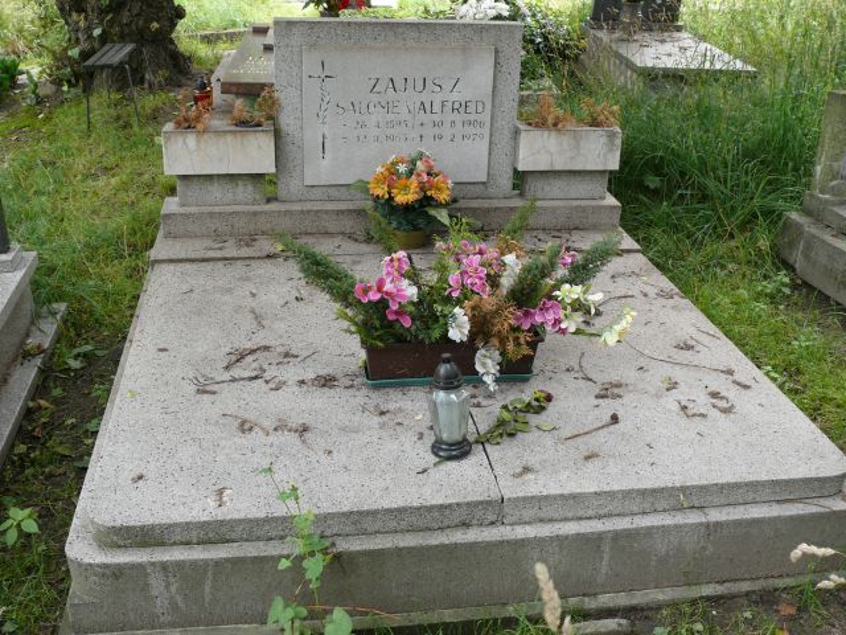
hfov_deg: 52.6
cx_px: 423
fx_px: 855
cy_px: 318
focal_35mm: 35
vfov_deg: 40.7
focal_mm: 7.4
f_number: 2.8
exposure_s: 1/125
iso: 100
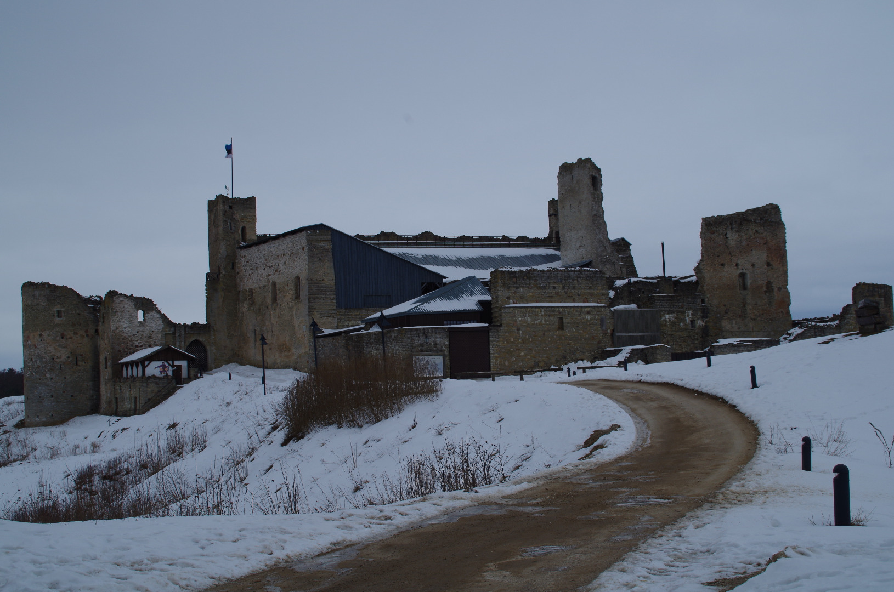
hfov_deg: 40.4
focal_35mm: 49
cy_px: 296
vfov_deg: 27.4
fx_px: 1214
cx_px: 447
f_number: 11
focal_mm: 33
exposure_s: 1/160
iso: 100
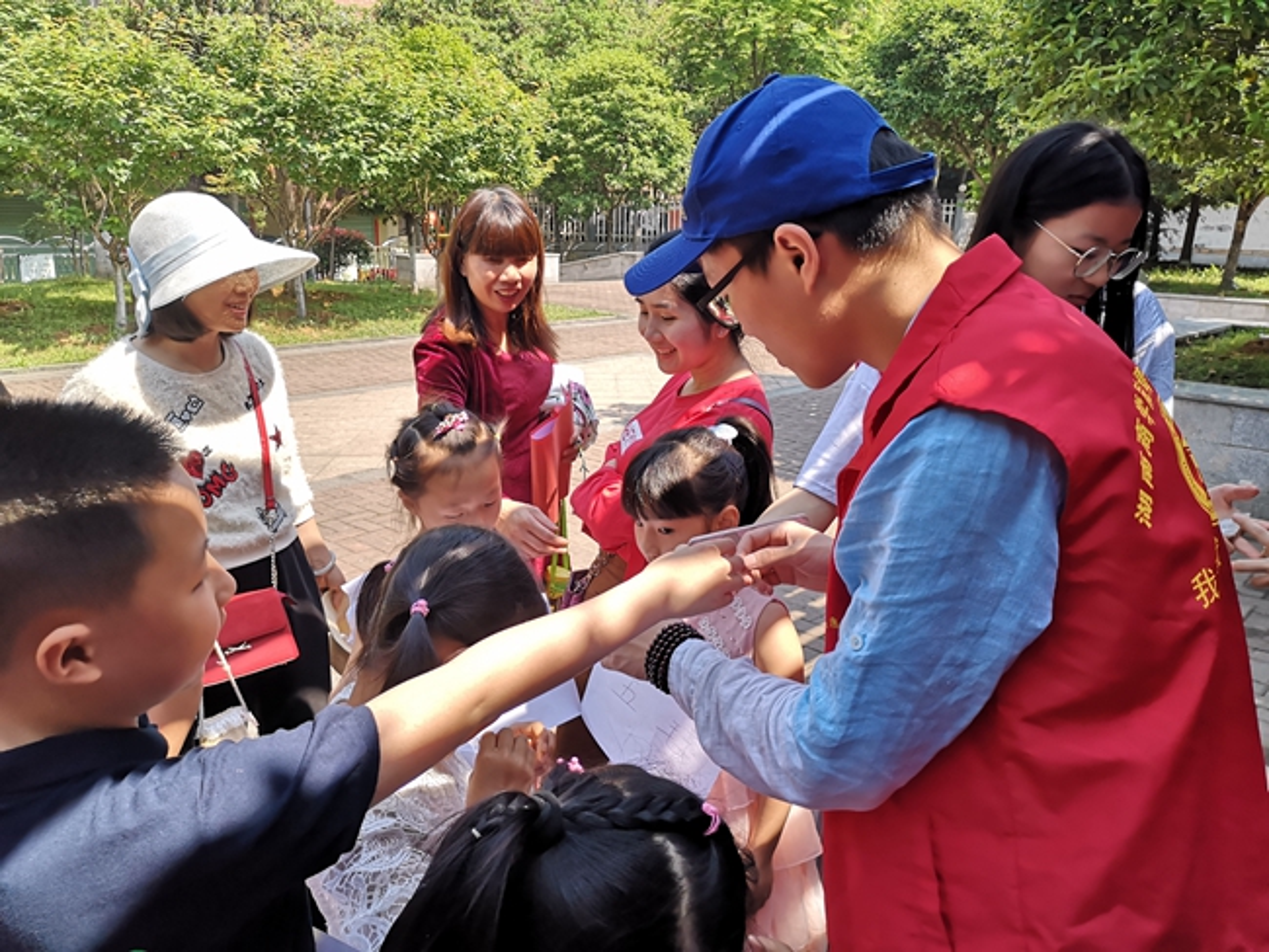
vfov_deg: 51.4
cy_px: 476
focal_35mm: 27
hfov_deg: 65.3
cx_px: 634
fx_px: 990
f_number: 1.8
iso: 50
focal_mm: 3.95
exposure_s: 1/457
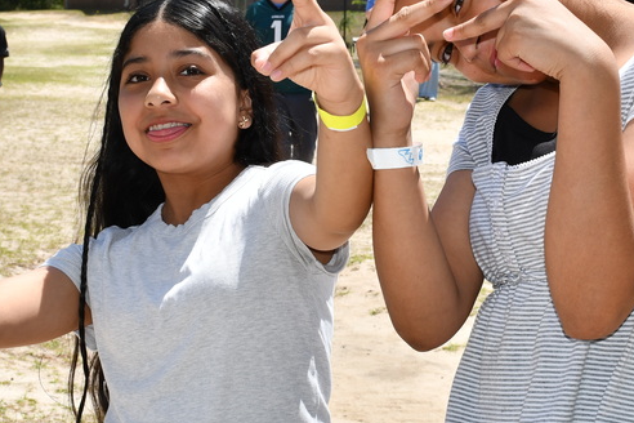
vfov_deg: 13.7
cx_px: 421
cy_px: 170
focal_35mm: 100
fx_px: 1761
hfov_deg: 20.3
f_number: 10
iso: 100
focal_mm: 32
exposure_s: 1/250
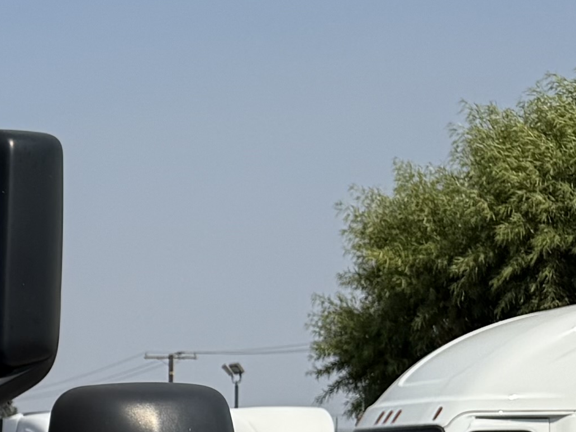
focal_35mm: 133
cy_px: 666
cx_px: -771
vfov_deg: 10.7
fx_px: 2213
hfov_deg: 12.1
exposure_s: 1/5319
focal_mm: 6.76
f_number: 1.78
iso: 80
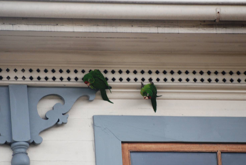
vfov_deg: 2.8
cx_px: 126
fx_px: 3332
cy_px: 86
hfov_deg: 4.2
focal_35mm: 487
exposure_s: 1/60
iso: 400
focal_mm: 300
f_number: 5.6
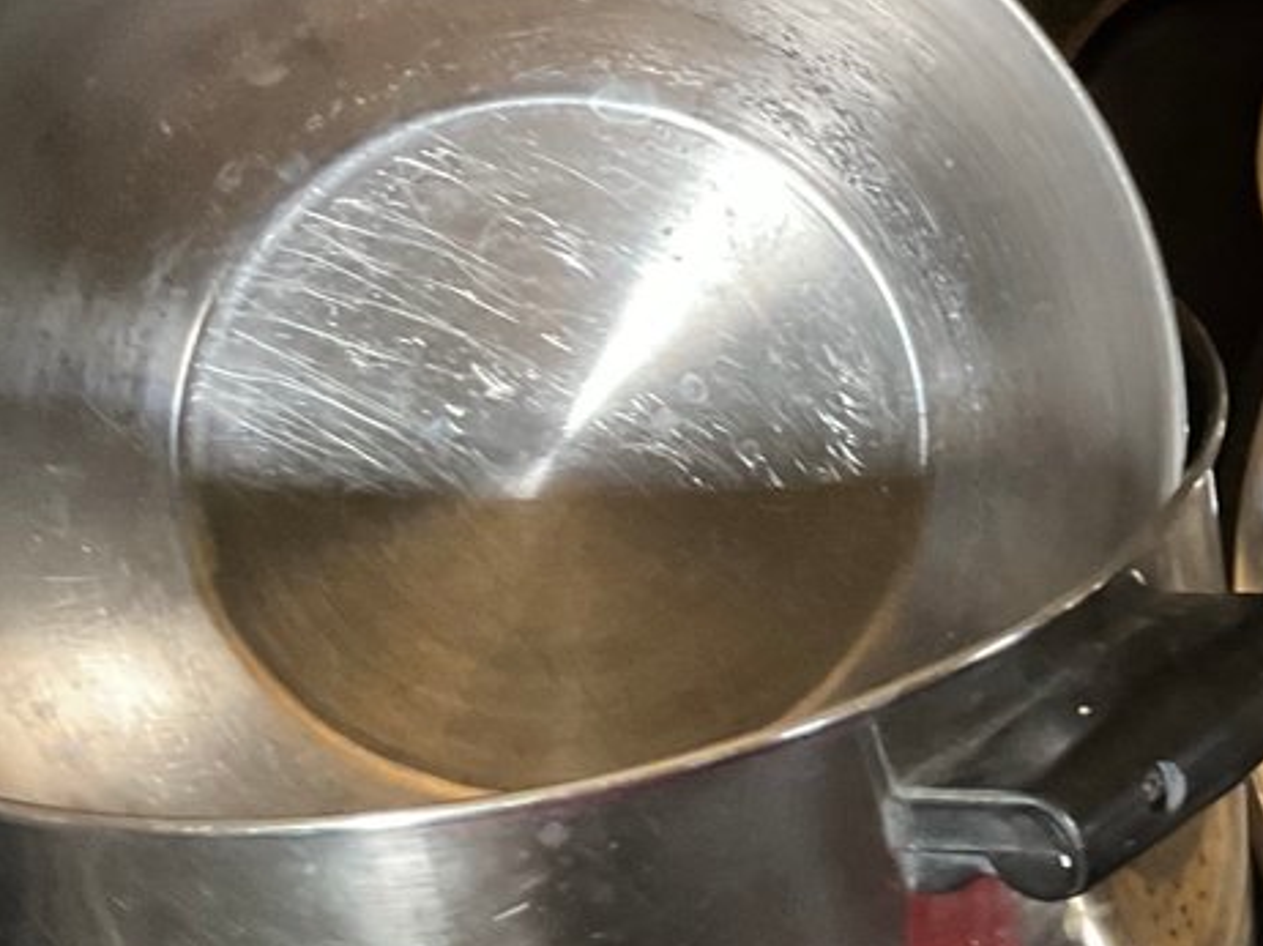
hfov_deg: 18.8
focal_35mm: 95
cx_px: 1756
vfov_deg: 15.5
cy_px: 387
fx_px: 3464
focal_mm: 3
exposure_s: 1/50
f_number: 1.8
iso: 250
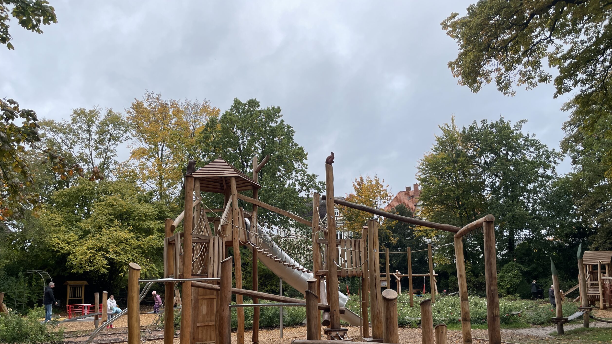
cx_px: 304
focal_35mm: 29
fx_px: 471
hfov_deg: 66.1
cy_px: 229
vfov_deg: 39.7
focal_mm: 4.2
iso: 32
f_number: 1.6
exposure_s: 1/1092
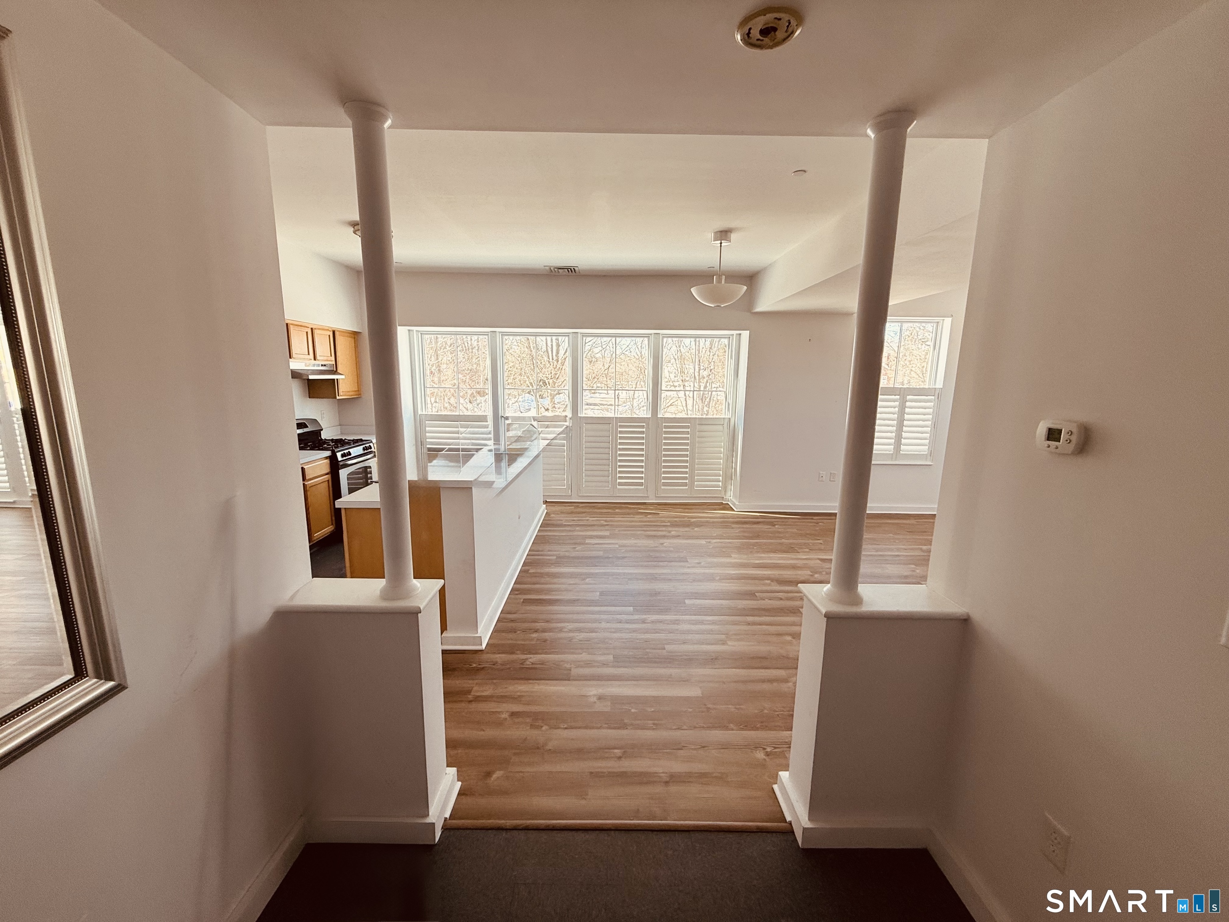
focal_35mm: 14
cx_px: 614
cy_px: 461
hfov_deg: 102.1
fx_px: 497
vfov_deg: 85.7
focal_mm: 2.22
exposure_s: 1/142
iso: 50
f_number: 2.2
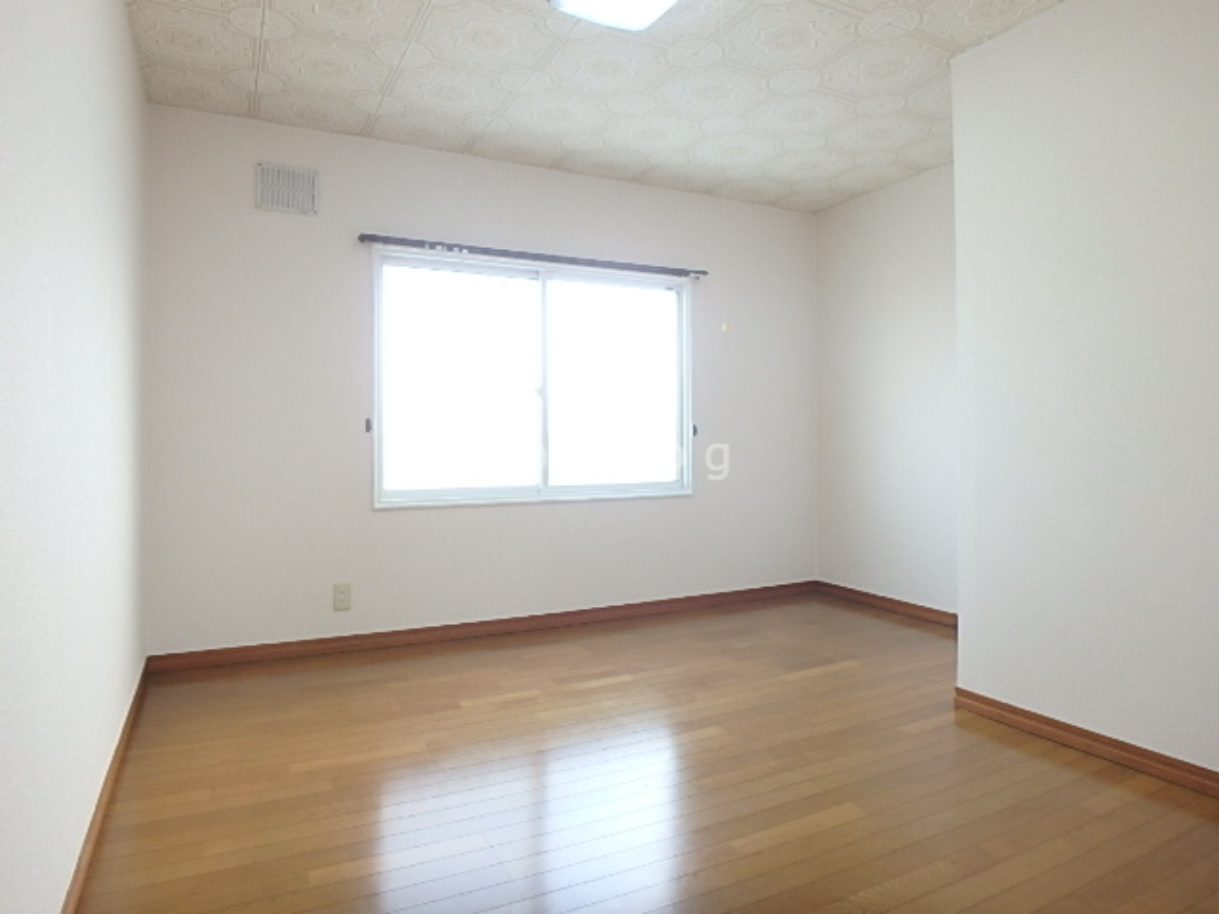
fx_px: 740
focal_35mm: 21
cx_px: 610
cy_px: 457
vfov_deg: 63.4
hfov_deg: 79.0
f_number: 3.5
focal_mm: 3.7
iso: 200
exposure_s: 1/40
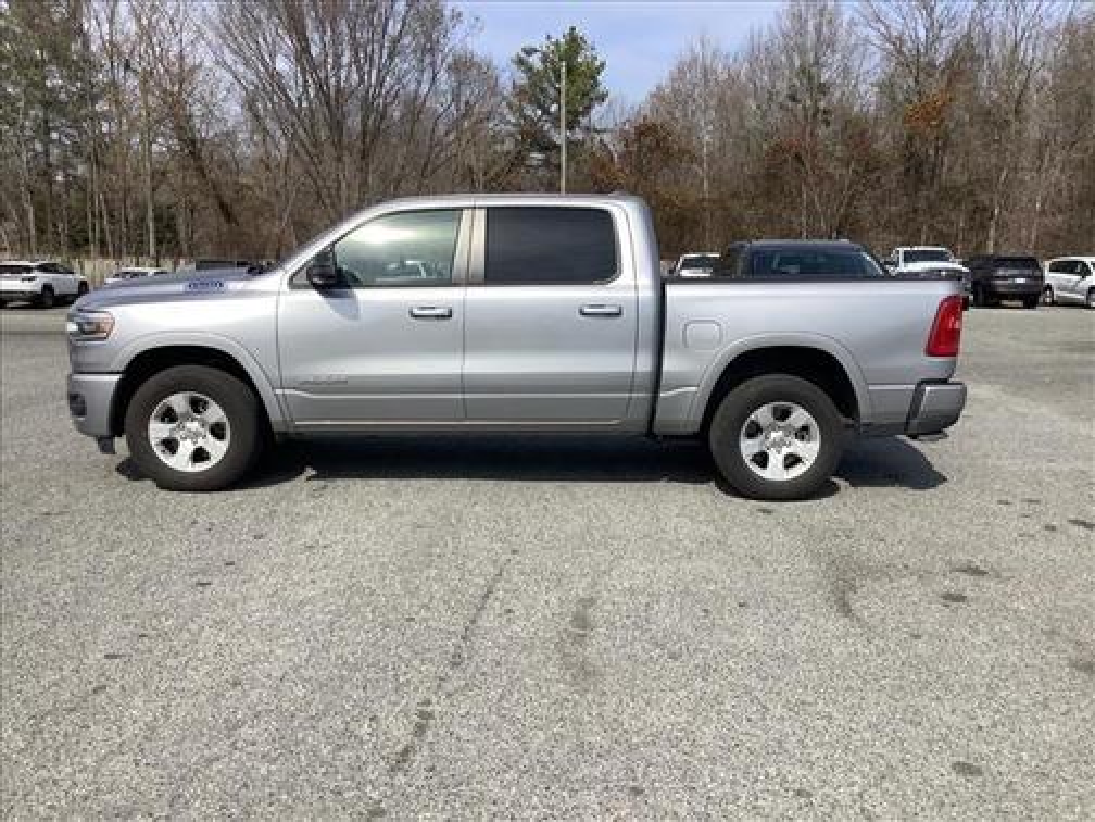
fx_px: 981
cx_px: 548
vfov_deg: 45.4
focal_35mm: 31
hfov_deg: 58.4
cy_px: 411
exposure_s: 1/1567
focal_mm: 3.3
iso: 25
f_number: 2.4
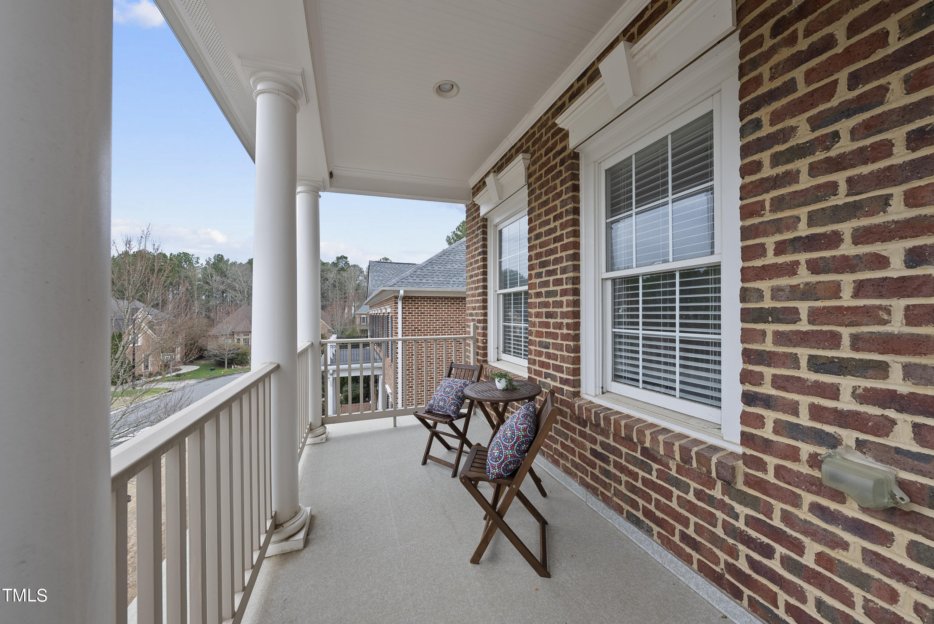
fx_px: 311
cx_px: 467
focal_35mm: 12
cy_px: 312
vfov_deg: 90.1
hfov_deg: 112.6
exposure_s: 1/30
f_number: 7.1
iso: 320
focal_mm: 12
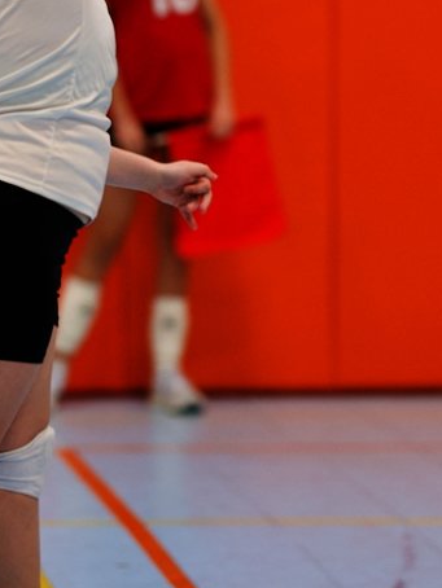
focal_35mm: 366
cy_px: 101
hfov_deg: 4.1
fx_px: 6225
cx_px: 47
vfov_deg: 5.4
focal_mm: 135
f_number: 1.8
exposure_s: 1/1600
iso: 4000
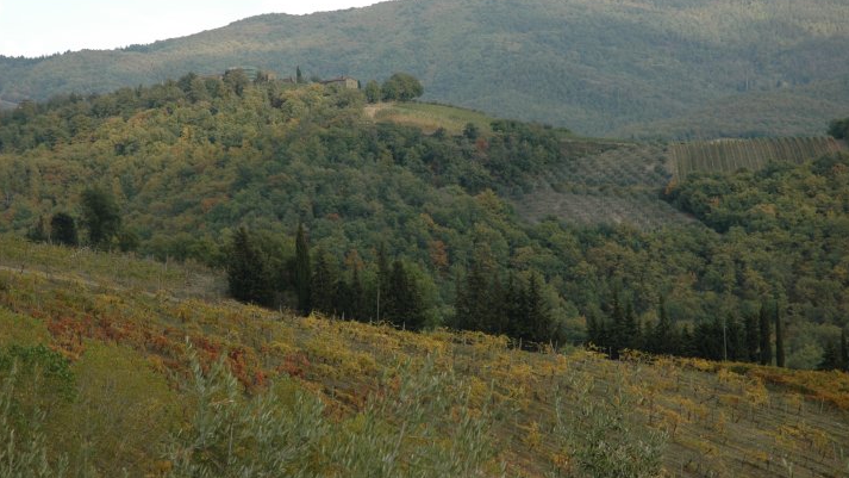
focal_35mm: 111
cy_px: 194
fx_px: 2499
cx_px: 424
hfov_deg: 19.3
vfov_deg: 10.9
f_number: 7.1
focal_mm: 70
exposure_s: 1/200
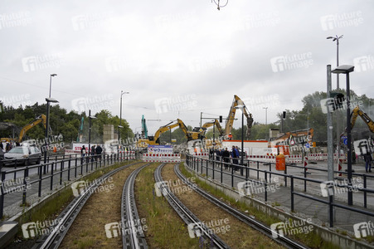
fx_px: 291
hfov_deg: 65.5
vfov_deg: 46.3
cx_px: 187
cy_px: 124
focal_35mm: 28
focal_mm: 28
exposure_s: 1/1250
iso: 640
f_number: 8
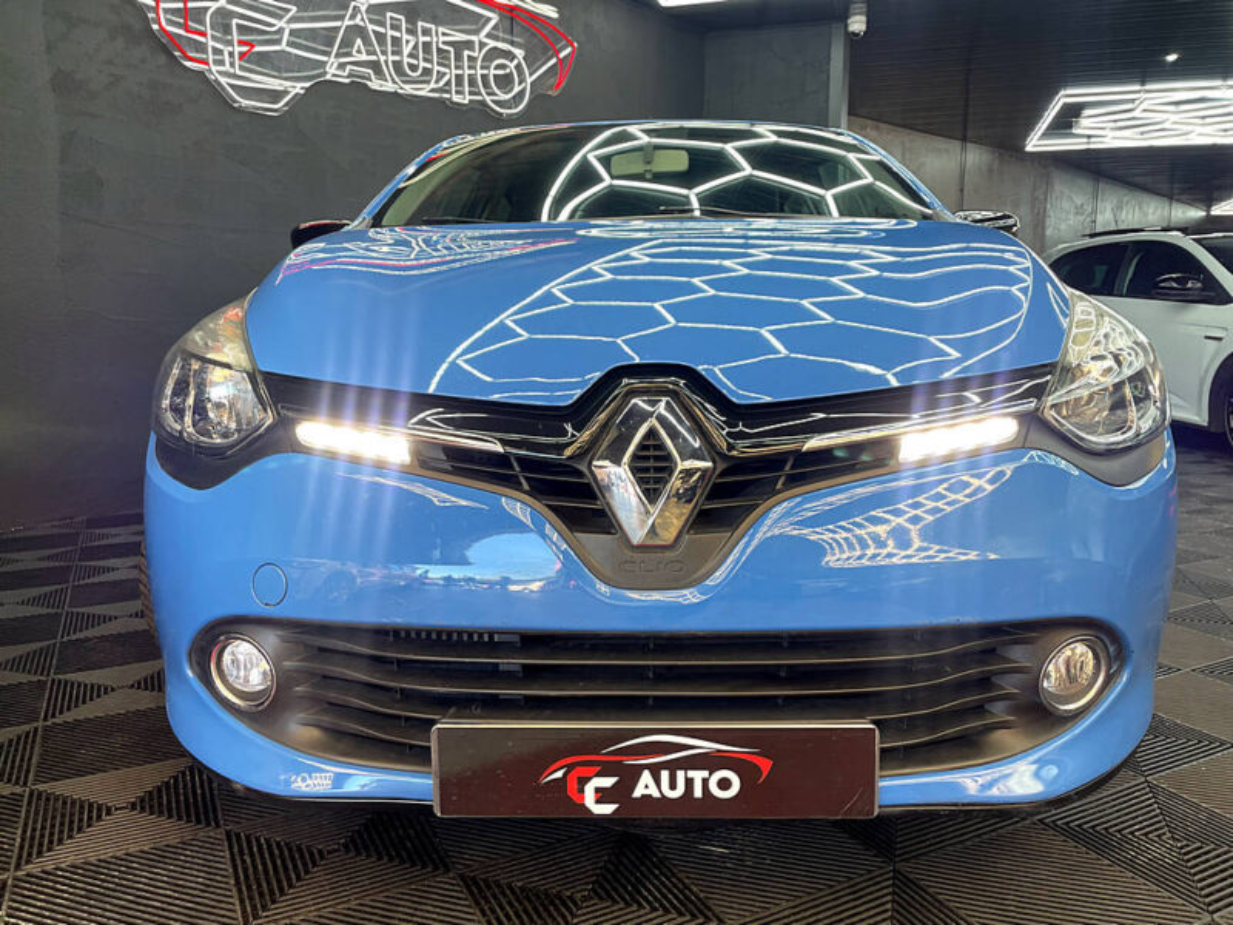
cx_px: 616
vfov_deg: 53.1
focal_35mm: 26
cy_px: 462
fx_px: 926
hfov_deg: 67.3
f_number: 1.6
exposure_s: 1/100
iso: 50
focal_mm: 4.2
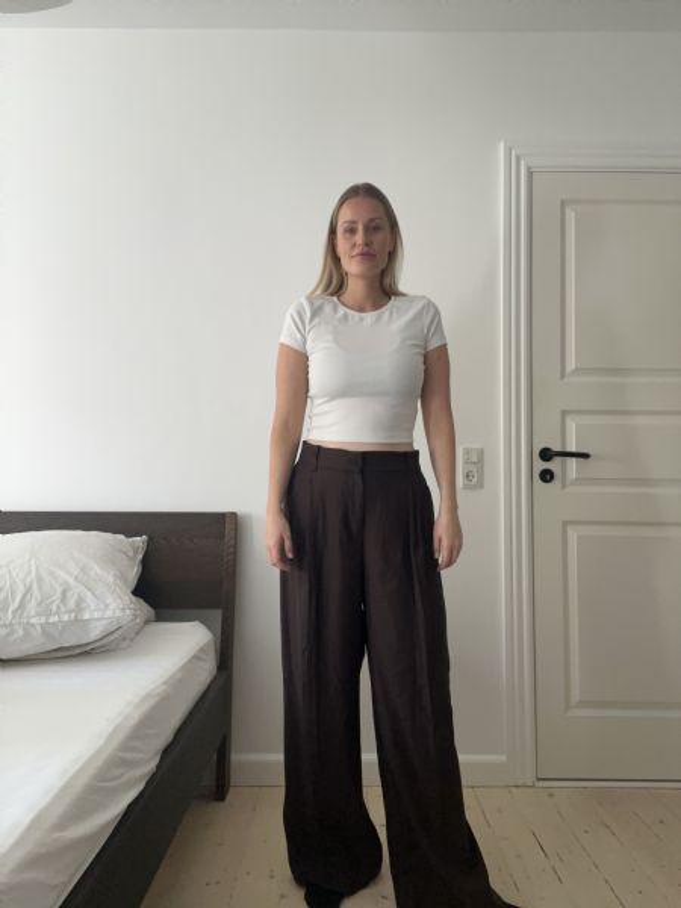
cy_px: 454
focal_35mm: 23
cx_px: 340
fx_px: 603
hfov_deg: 58.9
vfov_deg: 73.9
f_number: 2.2
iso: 160
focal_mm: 2.71
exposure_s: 1/60
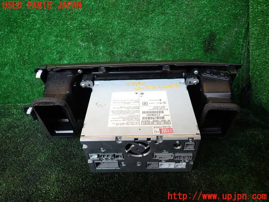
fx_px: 194
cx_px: 134
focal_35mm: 25
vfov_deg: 54.9
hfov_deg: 69.4
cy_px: 101
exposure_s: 1/60
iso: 100
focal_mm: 4.5
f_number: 2
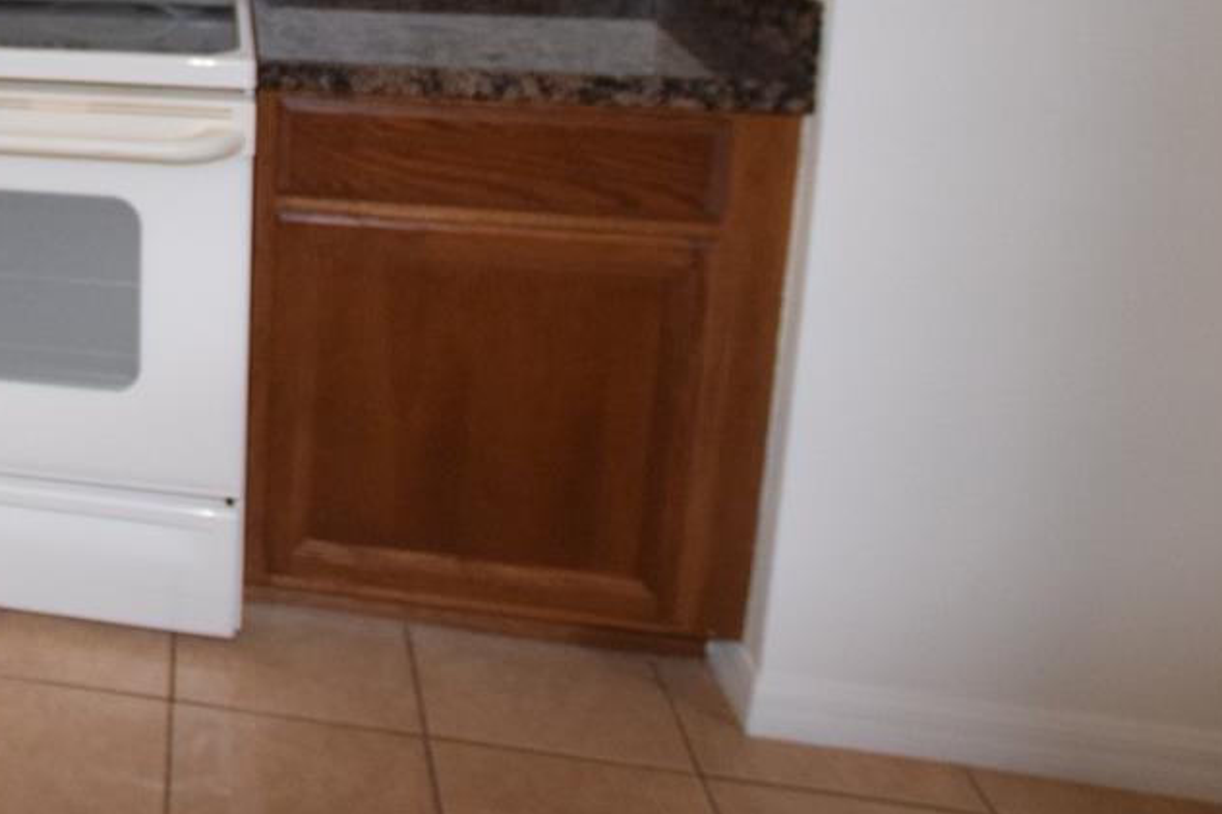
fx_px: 1289
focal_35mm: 38
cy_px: -101
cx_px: -116
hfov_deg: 40.9
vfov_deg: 30.9
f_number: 3.5
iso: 1800
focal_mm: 10
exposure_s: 1/60
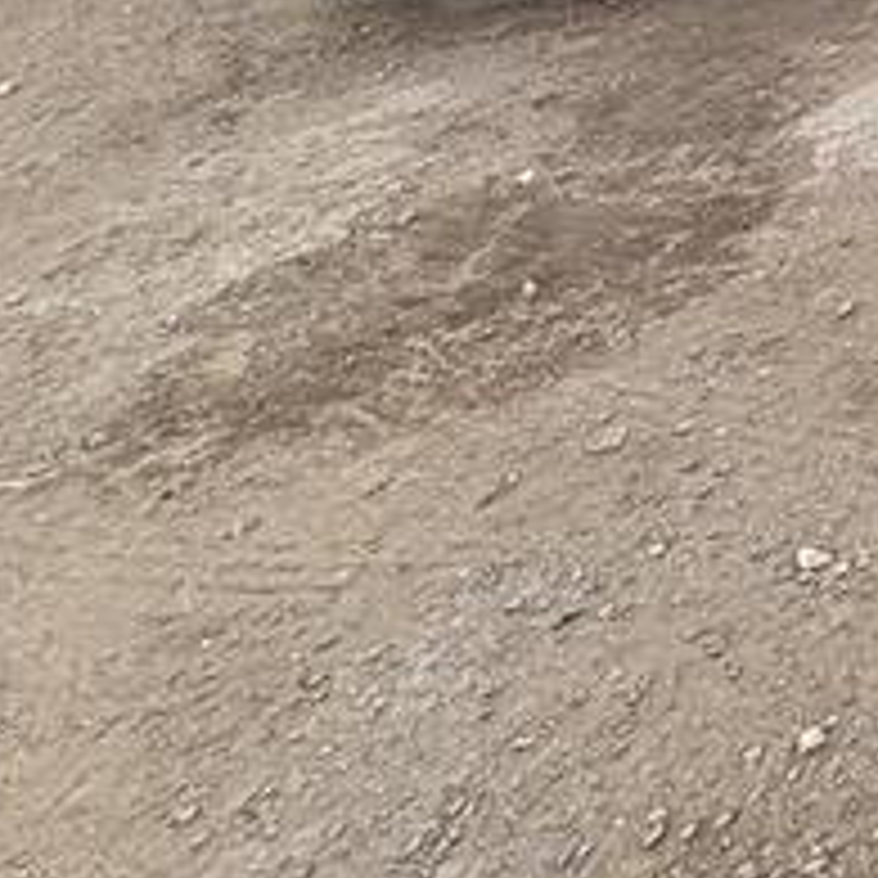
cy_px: -621
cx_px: 1679
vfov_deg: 21.7
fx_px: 1636
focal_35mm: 57
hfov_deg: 19.7
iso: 40
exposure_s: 1/166
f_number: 2.2
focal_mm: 2.22
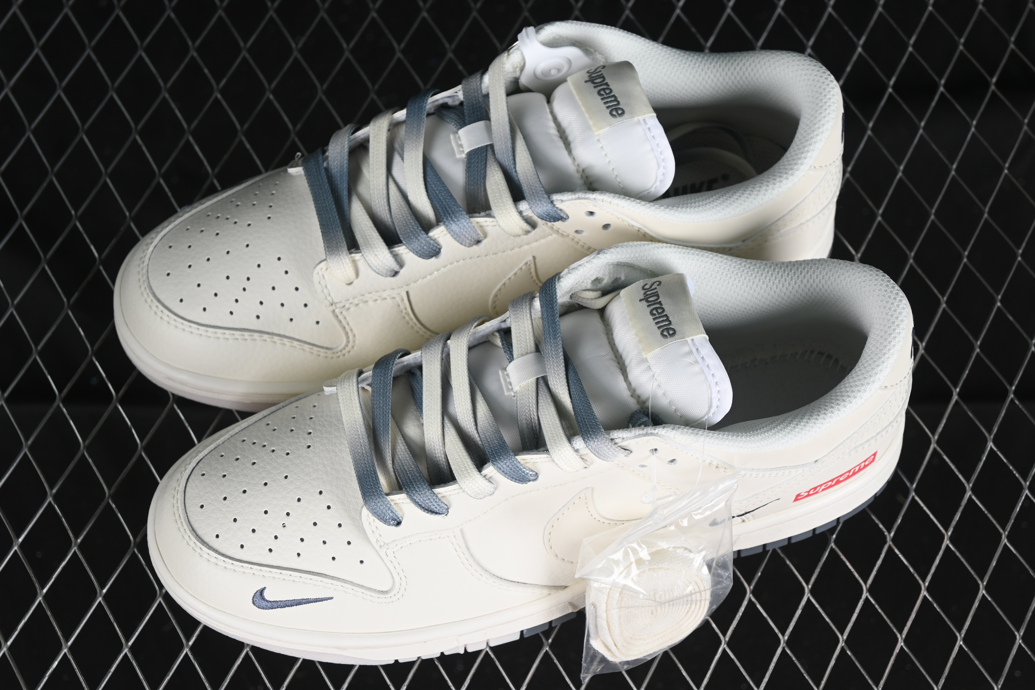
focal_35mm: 75
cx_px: 518
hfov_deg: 27.0
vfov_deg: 18.2
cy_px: 345
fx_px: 2156
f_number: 7.1
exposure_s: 1/80
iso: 160
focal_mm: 50
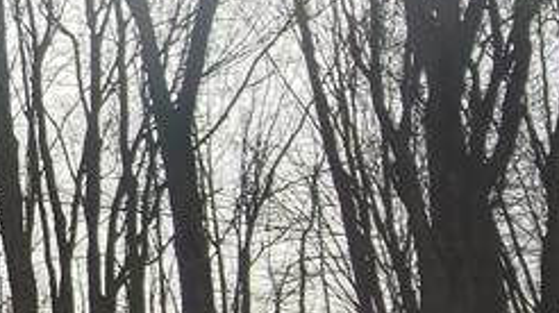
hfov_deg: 21.7
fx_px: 1007
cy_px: 222
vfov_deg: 17.6
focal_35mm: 68
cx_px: -414
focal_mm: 1.6
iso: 50
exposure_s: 1/2083
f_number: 2.2
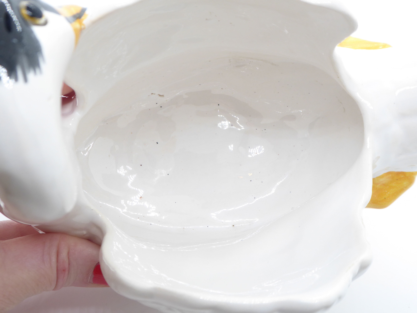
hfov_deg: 38.9
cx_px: 208
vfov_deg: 29.7
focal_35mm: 49
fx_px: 590
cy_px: 156
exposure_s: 1/60
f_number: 4
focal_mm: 8.4
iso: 160
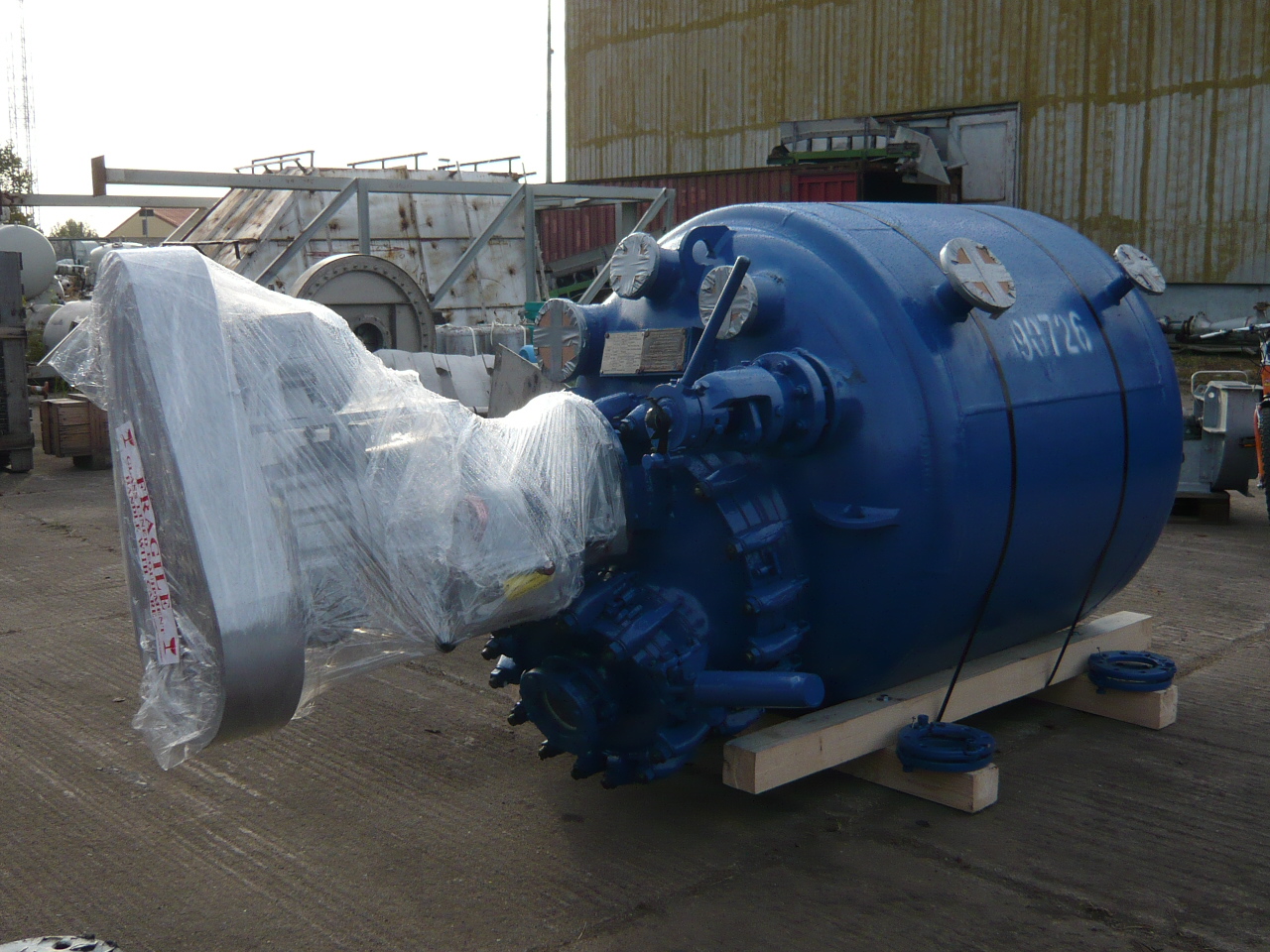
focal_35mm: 36
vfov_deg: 39.7
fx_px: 1321
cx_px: 635
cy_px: 476
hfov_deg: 51.4
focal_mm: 4.6
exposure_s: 1/640
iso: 100
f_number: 2.8
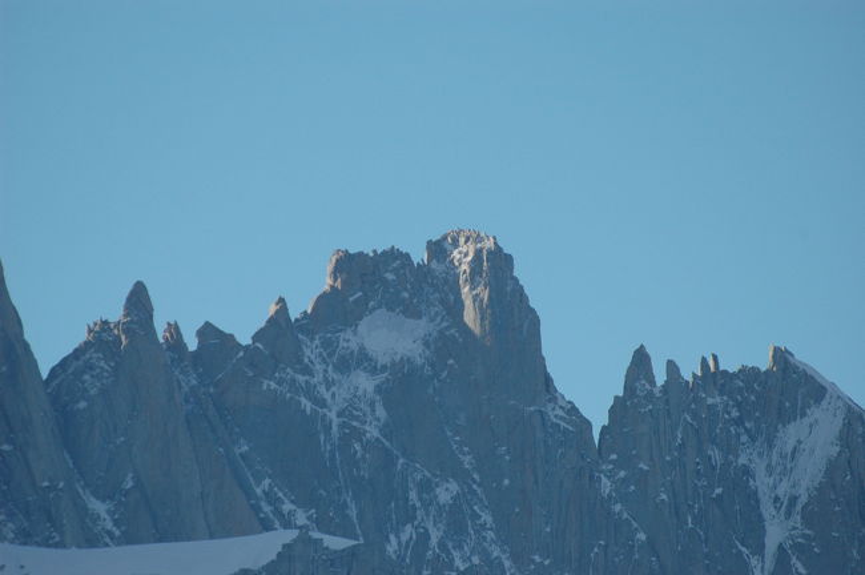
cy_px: 288
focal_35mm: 450
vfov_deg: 3.0
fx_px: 10801
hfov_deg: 4.6
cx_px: 432
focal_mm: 300
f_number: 6.3
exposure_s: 1/2500
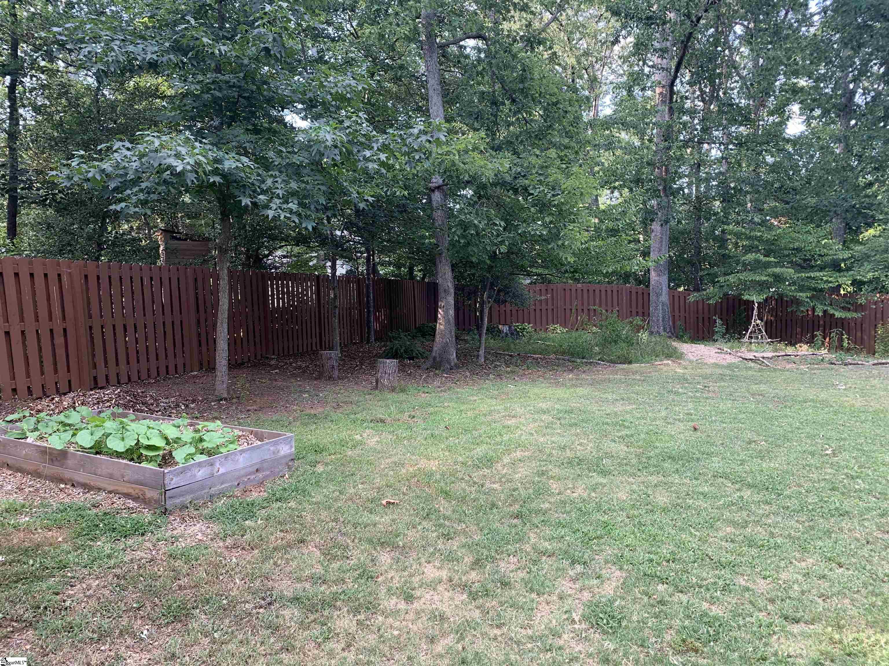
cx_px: 444
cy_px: 333
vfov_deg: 53.1
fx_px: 668
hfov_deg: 67.3
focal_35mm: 26
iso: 40
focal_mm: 4.25
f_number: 1.8
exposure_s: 1/121
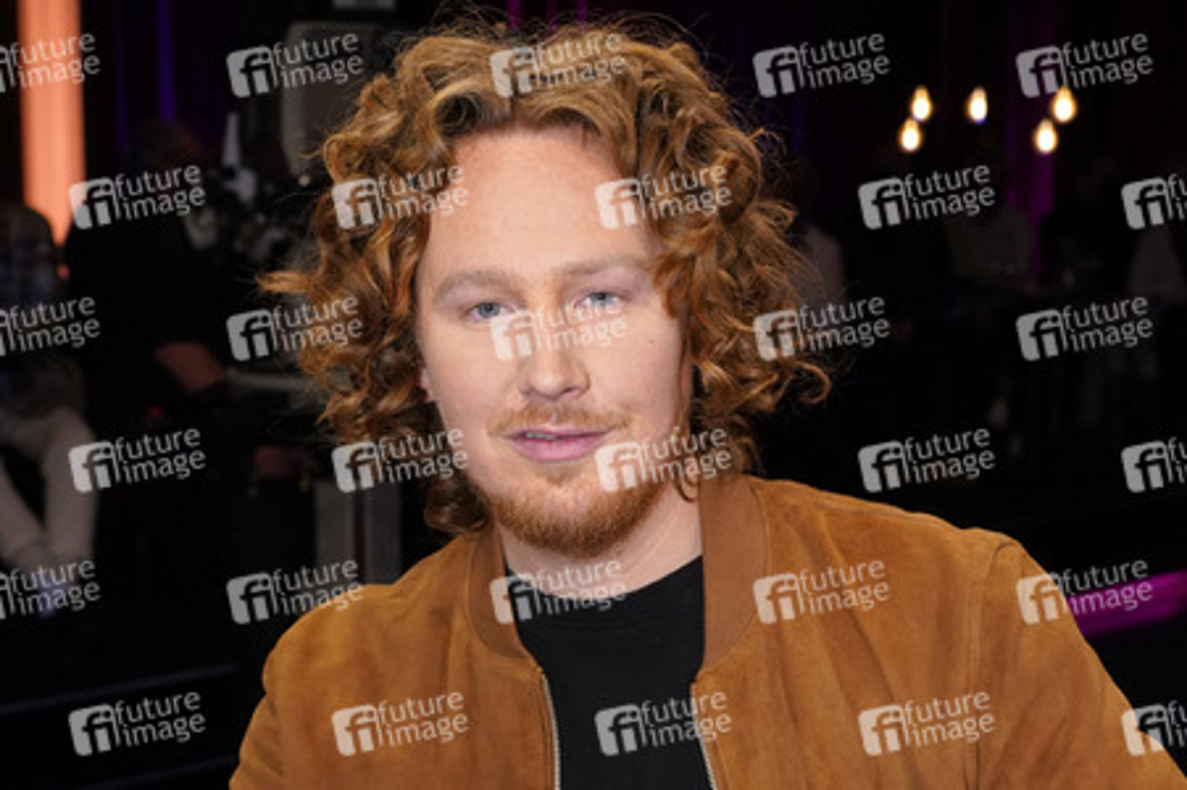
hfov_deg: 54.5
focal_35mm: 35
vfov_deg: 37.8
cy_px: 395
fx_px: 1153
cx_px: 594
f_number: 4.5
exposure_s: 1/125
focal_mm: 35
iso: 1600
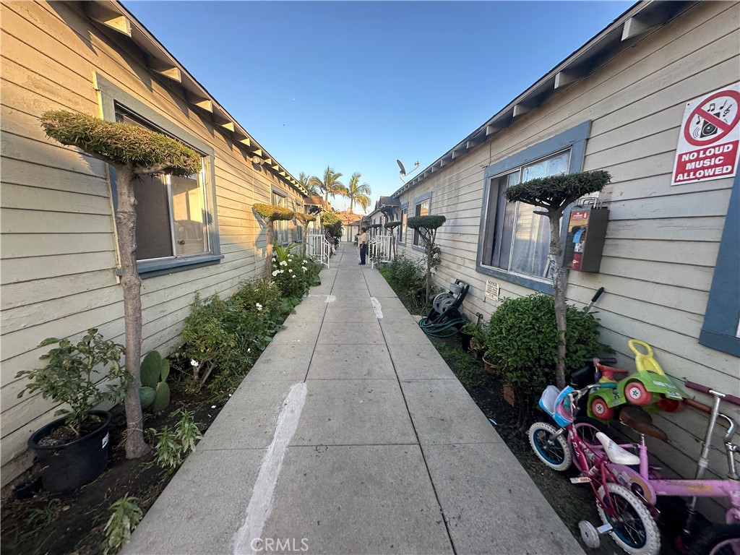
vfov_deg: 85.7
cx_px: 370
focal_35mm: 14
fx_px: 299
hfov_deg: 102.1
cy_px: 278
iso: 40
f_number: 2.2
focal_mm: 2.22
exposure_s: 1/179
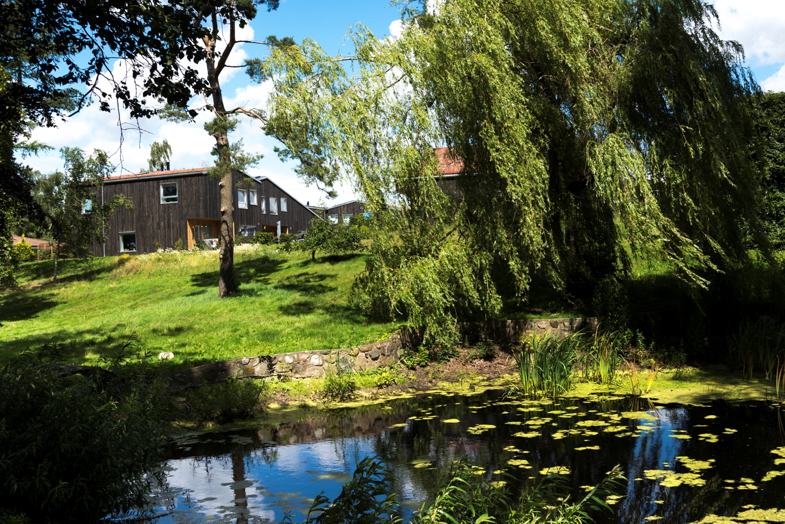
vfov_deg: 42.1
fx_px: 676
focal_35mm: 31
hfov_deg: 60.3
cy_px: 196
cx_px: 392
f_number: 10
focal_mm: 24
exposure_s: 1/200
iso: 64
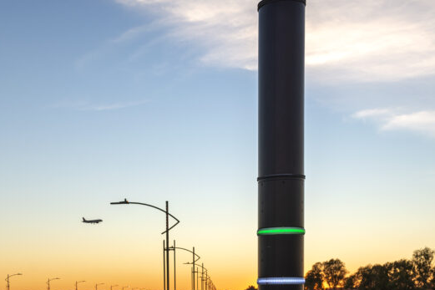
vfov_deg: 23.1
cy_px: 265
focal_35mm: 57
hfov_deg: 32.9
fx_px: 688
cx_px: 25
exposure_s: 1/100
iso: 100
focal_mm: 29
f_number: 5.6
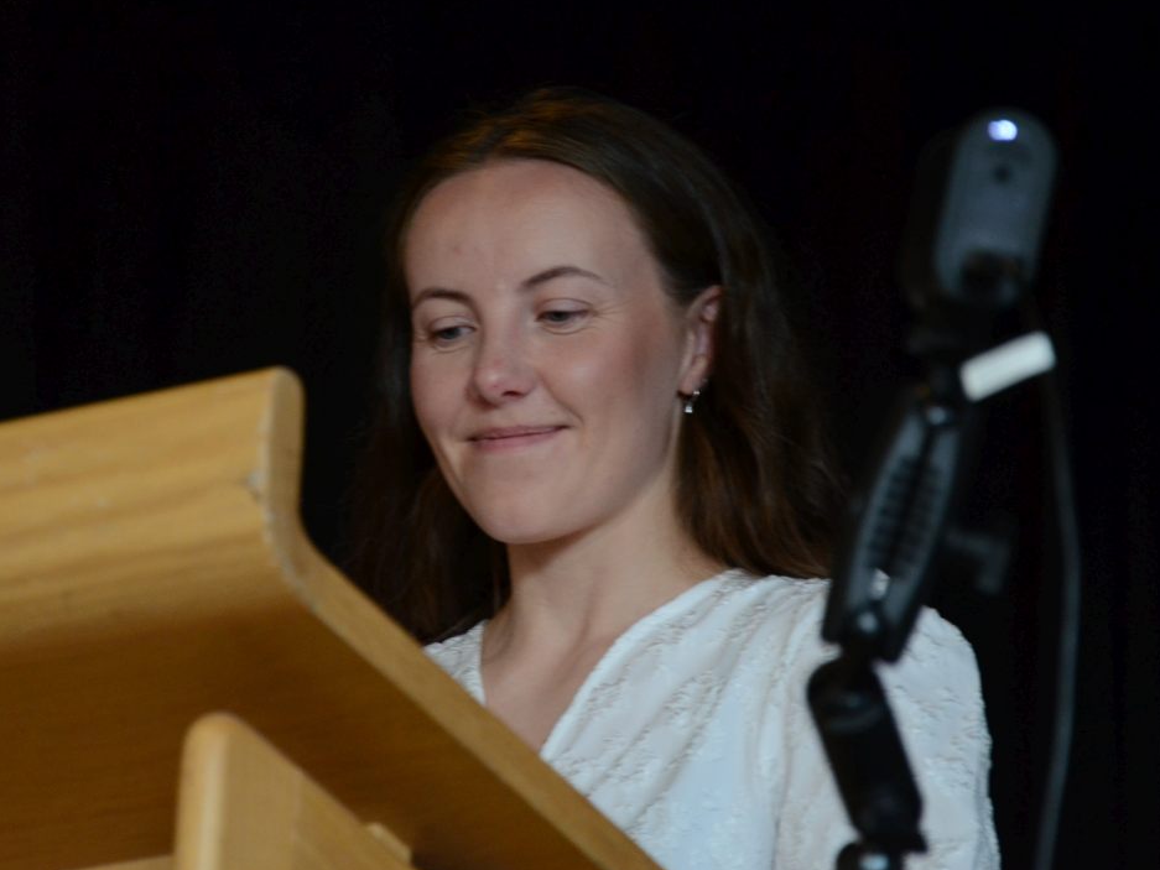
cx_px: 504
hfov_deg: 10.2
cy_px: 384
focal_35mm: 194
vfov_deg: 7.7
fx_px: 6489
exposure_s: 1/50
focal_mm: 105
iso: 1600
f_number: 5.6
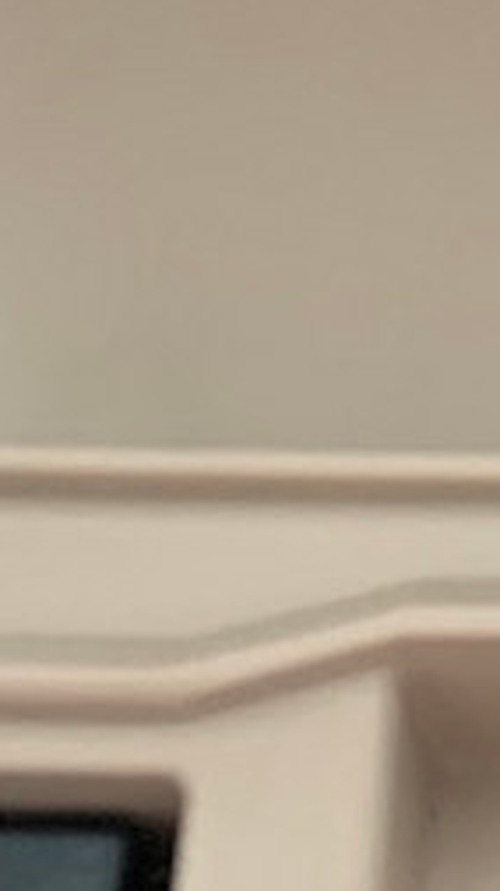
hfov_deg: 10.0
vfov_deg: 17.9
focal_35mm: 112
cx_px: 993
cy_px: -247
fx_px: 2644
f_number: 1.8
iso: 400
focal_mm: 4.25
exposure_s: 1/48
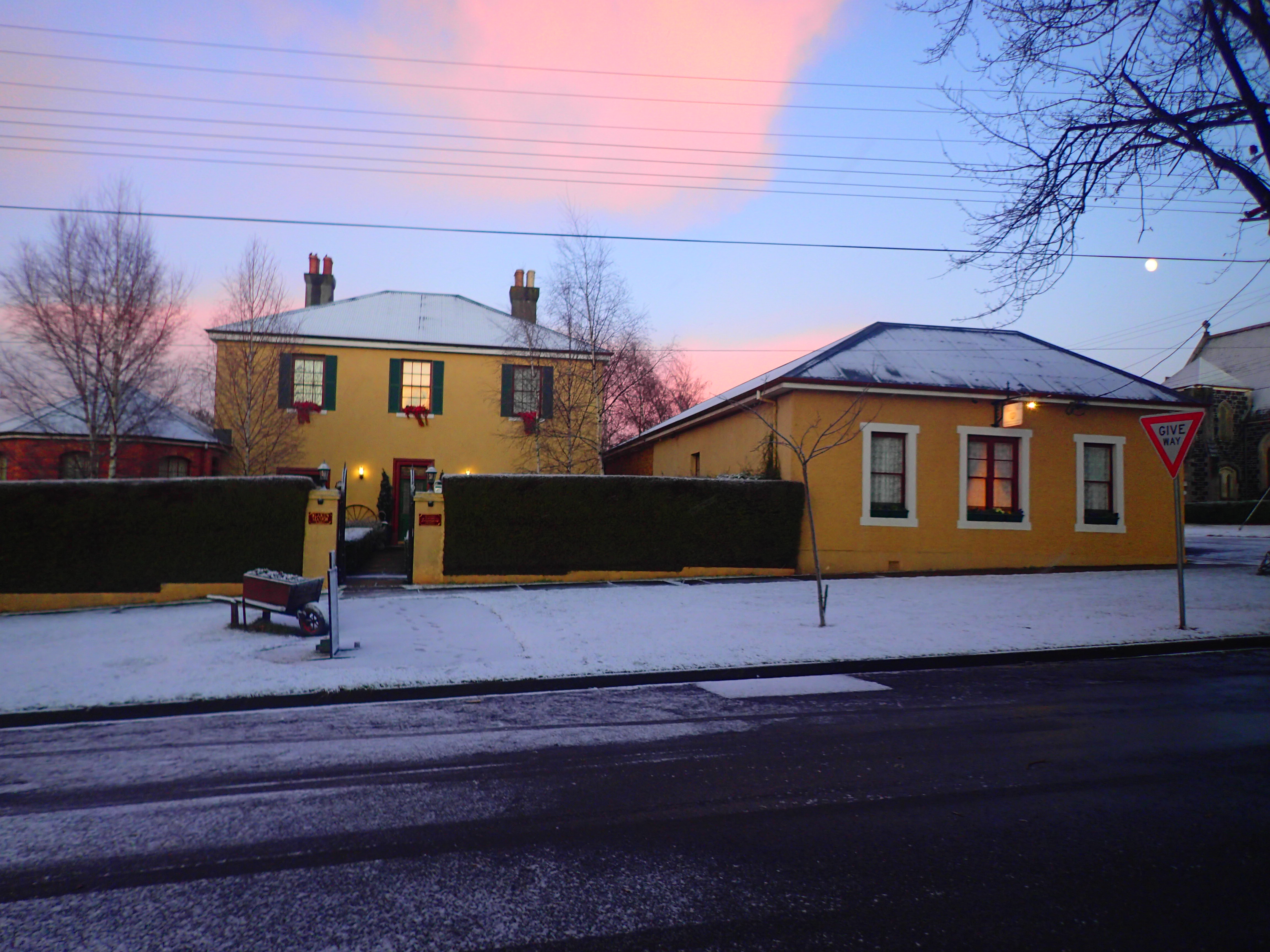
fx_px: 917
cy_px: 476
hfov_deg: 69.4
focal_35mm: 25
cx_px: 635
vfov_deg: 54.9
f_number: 2
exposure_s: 1/125
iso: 100
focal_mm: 4.5
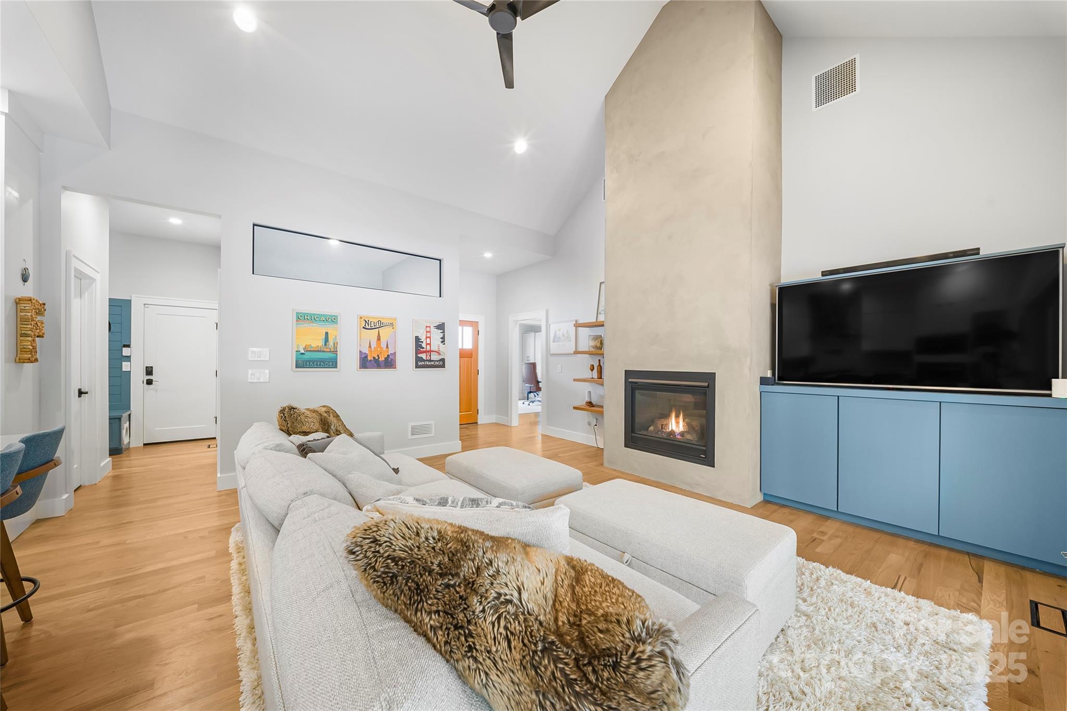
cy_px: 356
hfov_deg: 112.6
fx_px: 356
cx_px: 534
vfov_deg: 90.0
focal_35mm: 12
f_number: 8
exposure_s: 1/10
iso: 640
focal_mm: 12
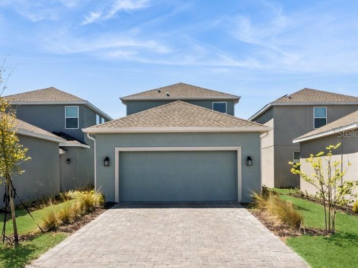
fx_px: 341
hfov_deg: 55.4
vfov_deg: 42.9
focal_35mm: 33
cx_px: 180
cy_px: 133
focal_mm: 20
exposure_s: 1/200
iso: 100
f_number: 11
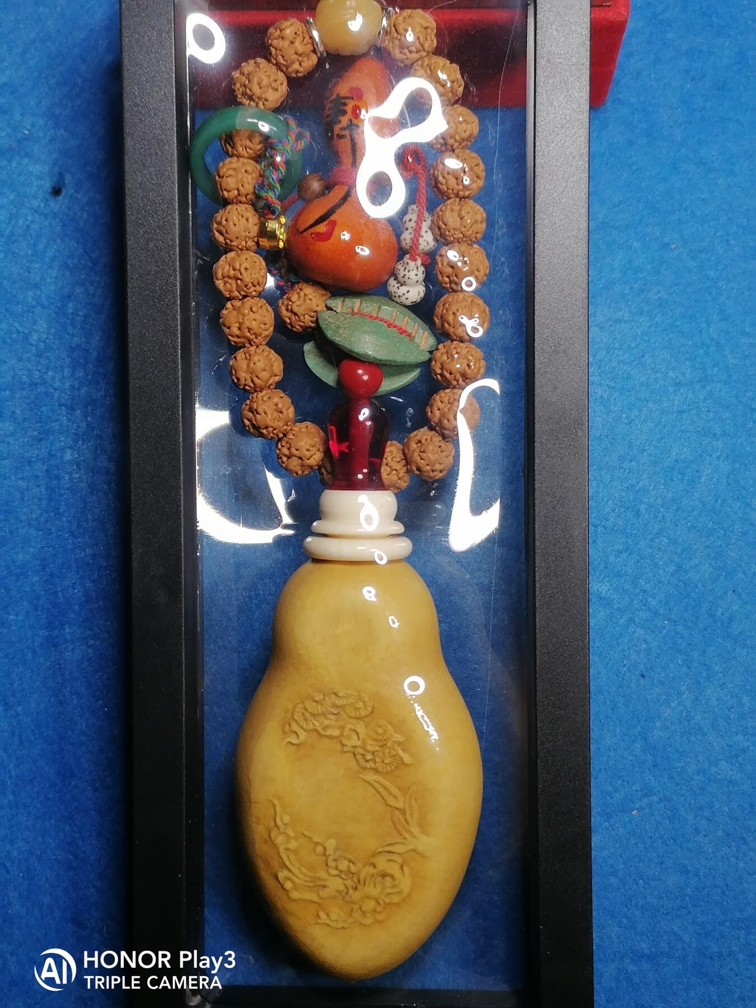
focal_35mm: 43
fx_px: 1252
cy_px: 504
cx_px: 378
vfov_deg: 43.9
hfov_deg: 33.6
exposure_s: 1/120
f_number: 1.8
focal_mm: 5.4
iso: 250
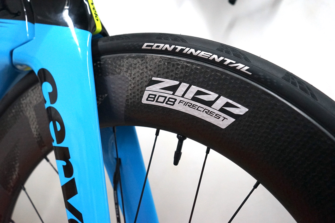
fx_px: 381
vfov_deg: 32.6
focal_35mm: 41
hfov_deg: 47.4
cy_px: 112
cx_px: 168
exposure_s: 1/160
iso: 3200
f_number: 4.5
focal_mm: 41
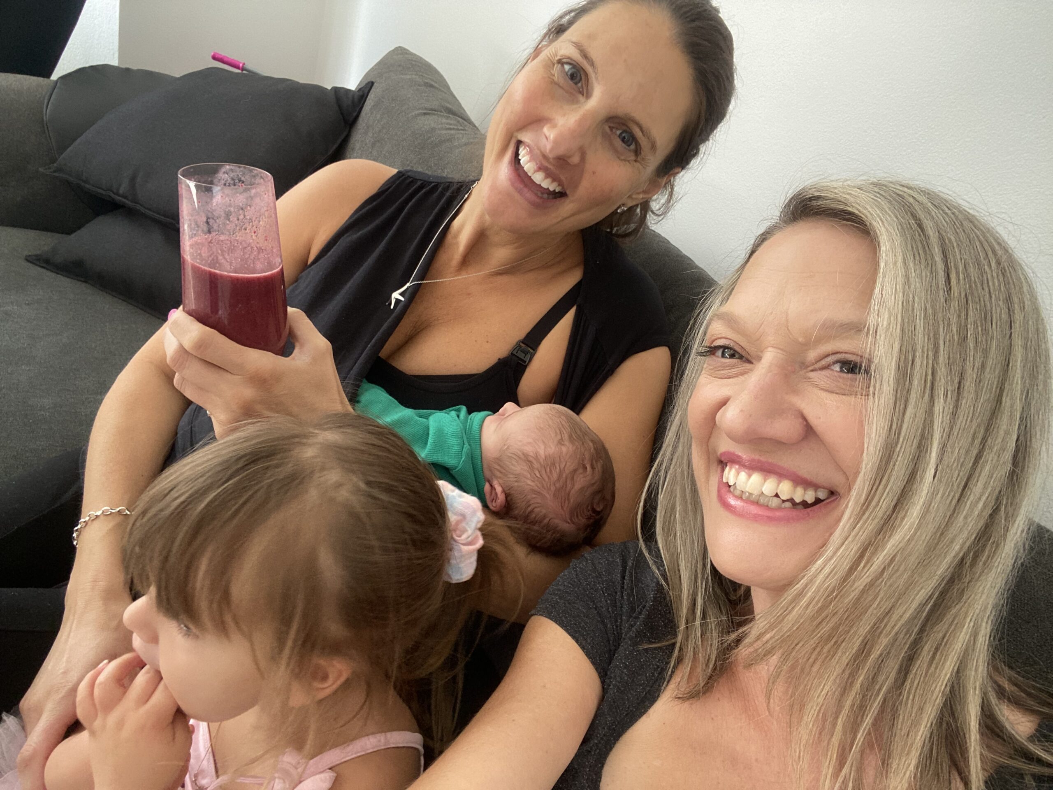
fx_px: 700
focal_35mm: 23
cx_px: 526
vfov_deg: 58.9
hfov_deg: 73.9
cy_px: 395
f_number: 2.2
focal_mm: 2.71
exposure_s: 1/60
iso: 125
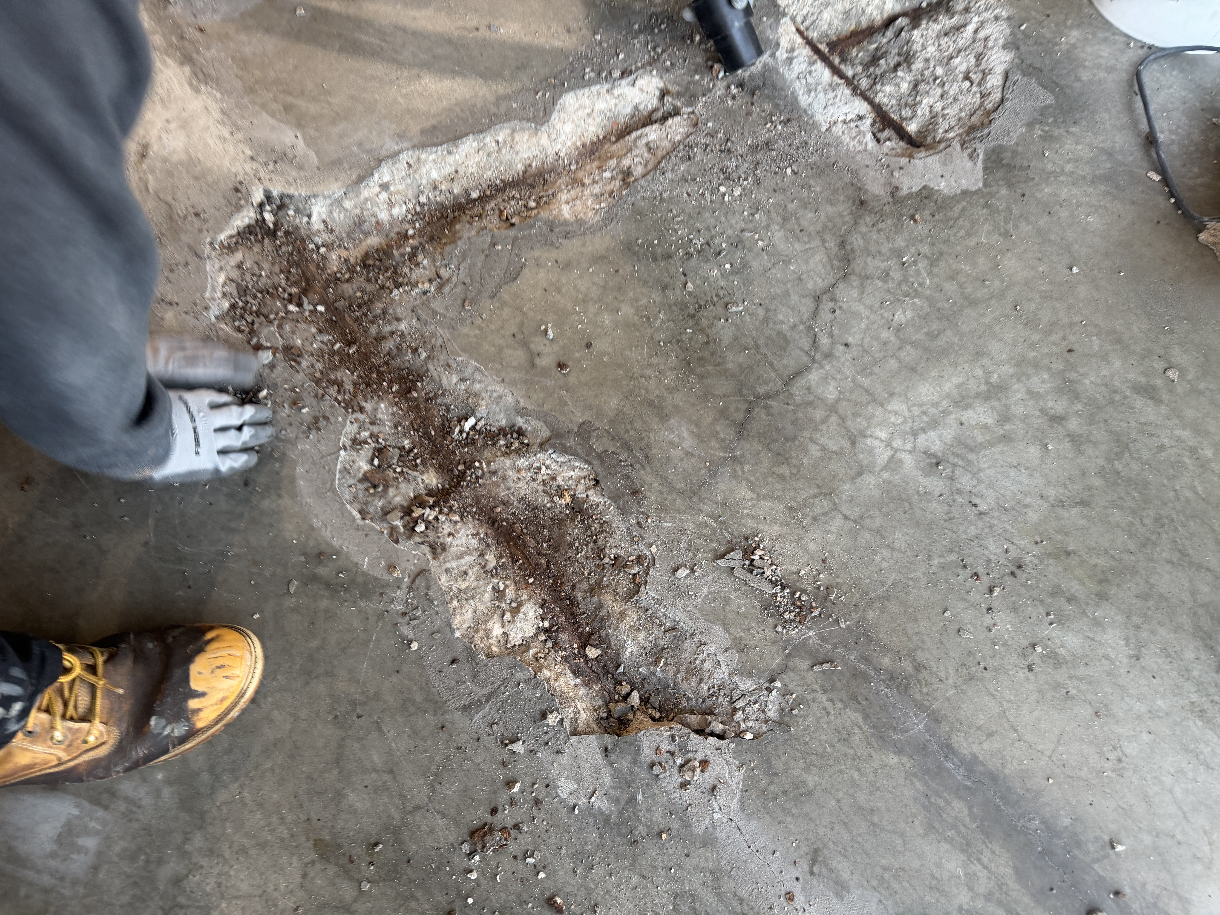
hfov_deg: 71.6
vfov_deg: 56.8
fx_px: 846
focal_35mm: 24
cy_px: 458
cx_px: 610
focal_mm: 6.76
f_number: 1.78
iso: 125
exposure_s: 1/60
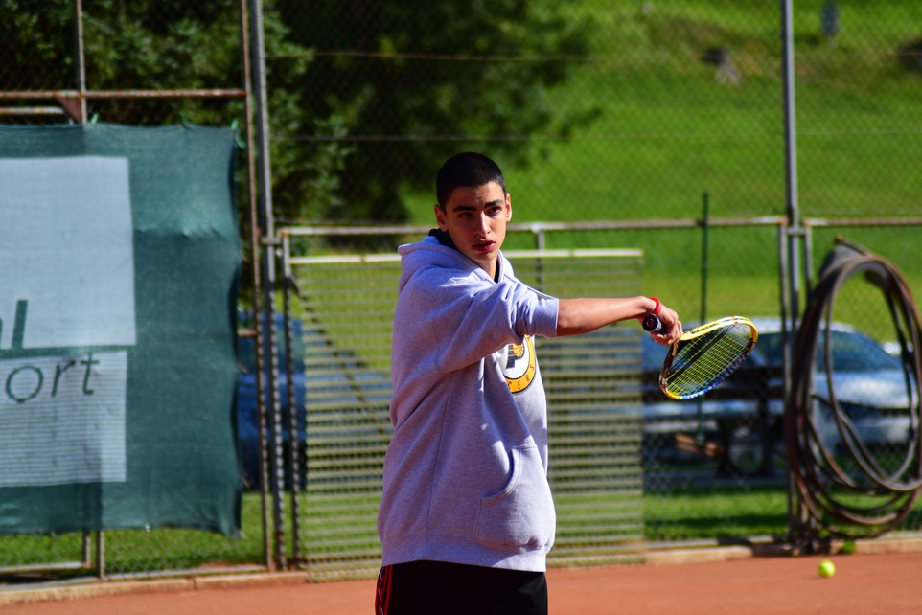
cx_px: 485
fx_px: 5521
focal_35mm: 216
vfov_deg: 6.4
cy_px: 325
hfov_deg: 9.5
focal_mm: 135
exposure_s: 1/1250
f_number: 4.2
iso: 180
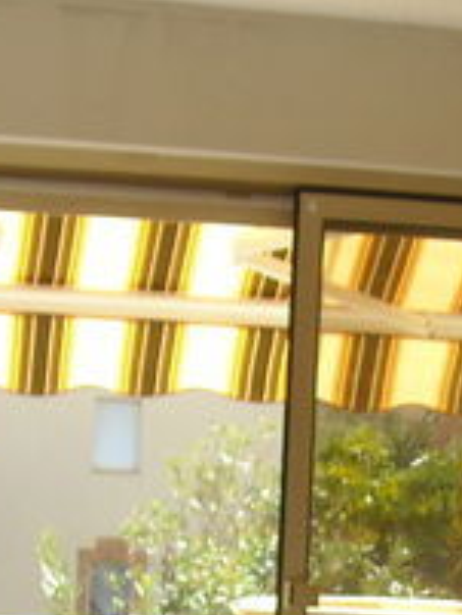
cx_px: 447
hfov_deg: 10.6
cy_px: 768
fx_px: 2471
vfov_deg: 13.7
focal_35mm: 139
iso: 67
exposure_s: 1/250
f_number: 2.8
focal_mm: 5.7
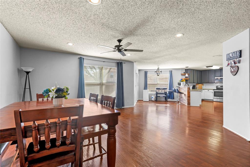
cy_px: 84
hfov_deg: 95.0
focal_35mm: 16
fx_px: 115
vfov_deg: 72.0
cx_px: 125
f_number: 5
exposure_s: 1/8
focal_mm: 11
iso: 125
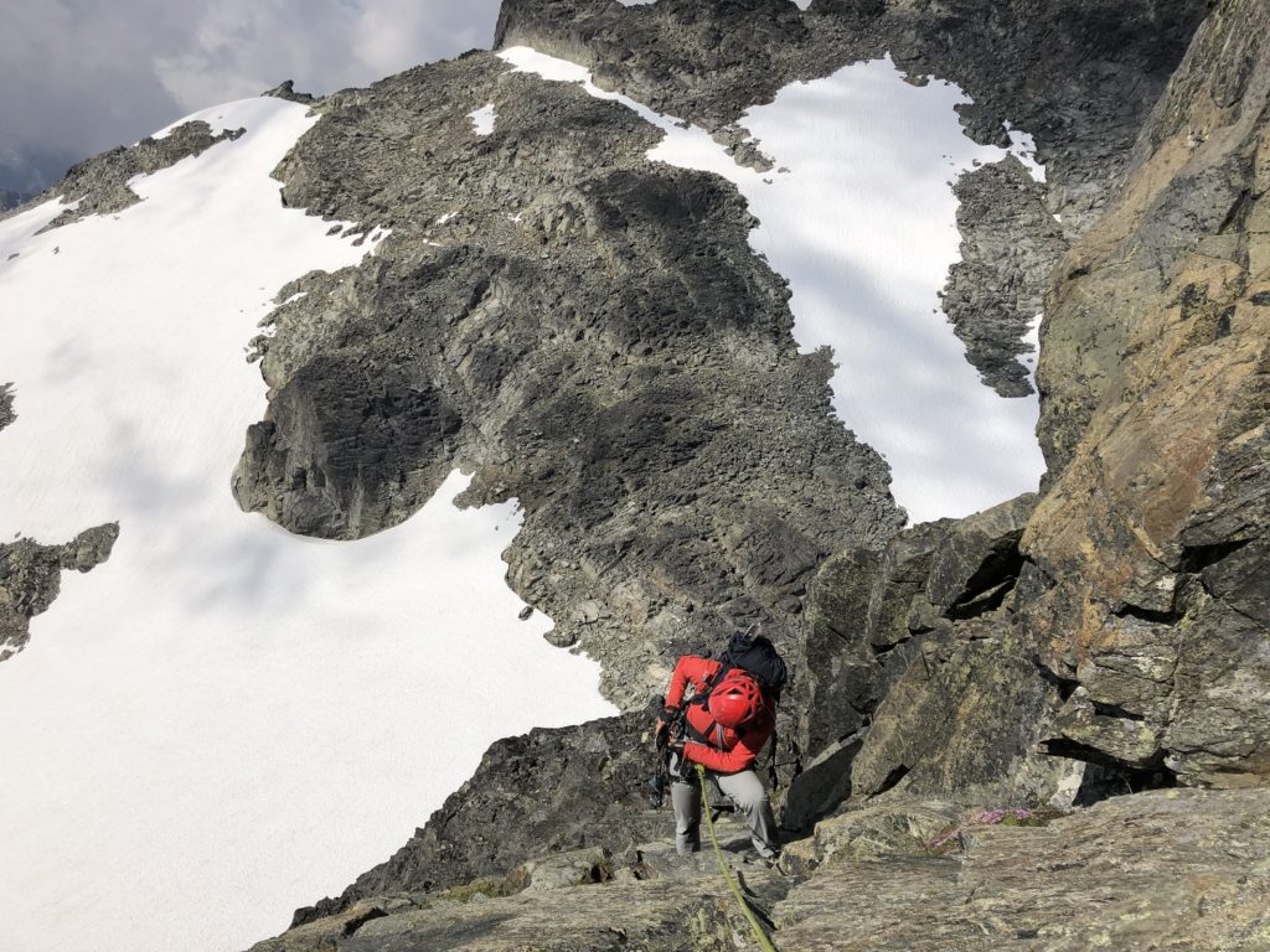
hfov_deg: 63.4
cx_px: 635
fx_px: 1027
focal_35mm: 28
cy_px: 476
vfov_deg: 49.7
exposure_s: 1/8000
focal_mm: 3.99
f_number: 1.8
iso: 25
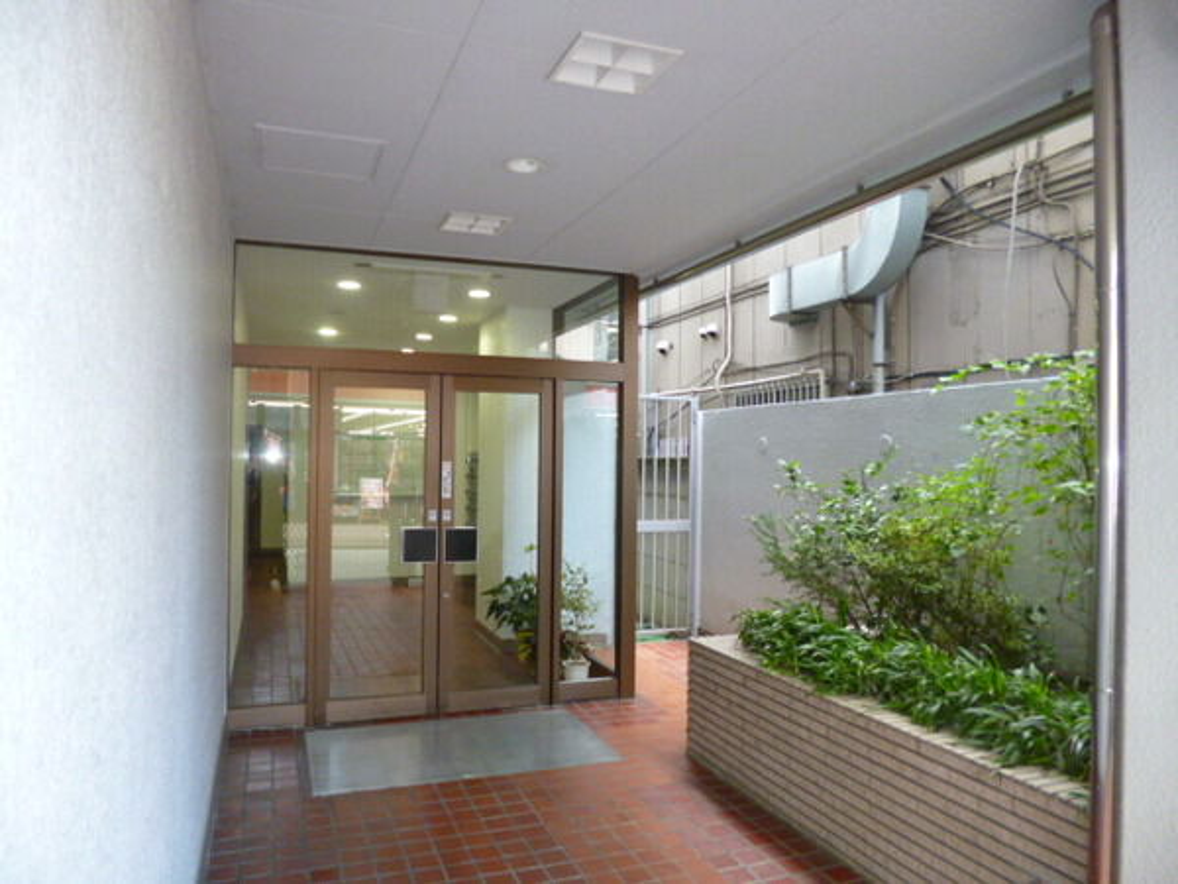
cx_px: 589
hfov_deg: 71.6
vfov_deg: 56.8
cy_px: 442
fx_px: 817
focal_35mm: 24
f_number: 2.5
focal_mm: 4.3
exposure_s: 1/60
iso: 250
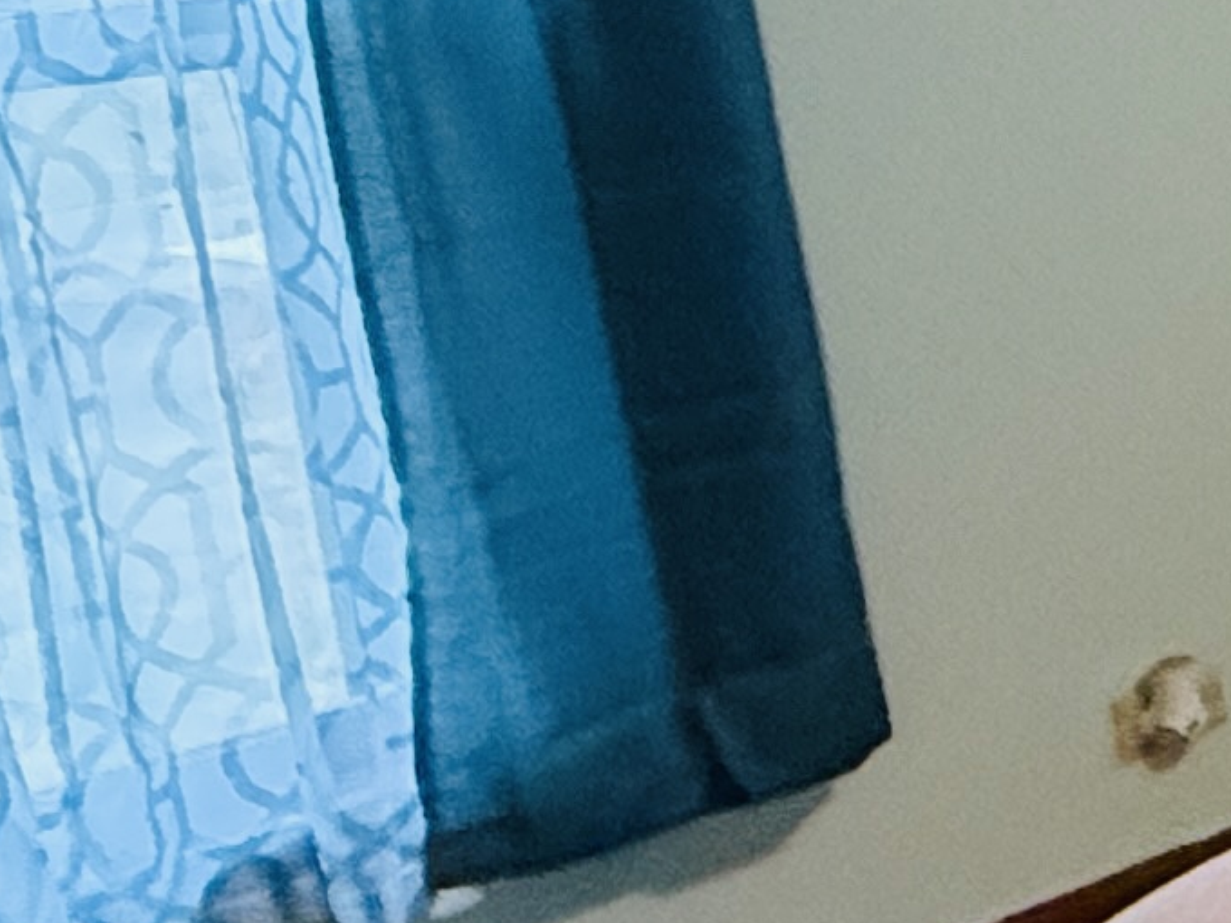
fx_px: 2952
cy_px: 63
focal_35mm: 83
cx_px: 3456
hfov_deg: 12.5
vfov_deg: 17.5
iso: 640
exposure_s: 1/120
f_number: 2.2
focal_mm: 2.22
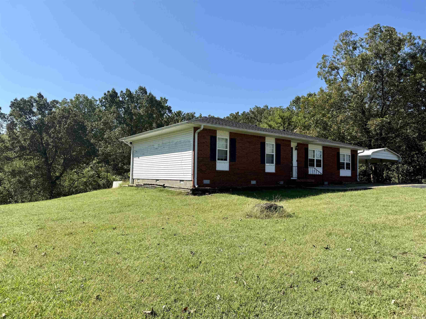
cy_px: 160
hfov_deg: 71.6
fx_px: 295
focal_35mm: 24
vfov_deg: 56.8
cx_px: 213
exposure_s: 1/3953
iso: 80
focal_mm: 6.76
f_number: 1.78
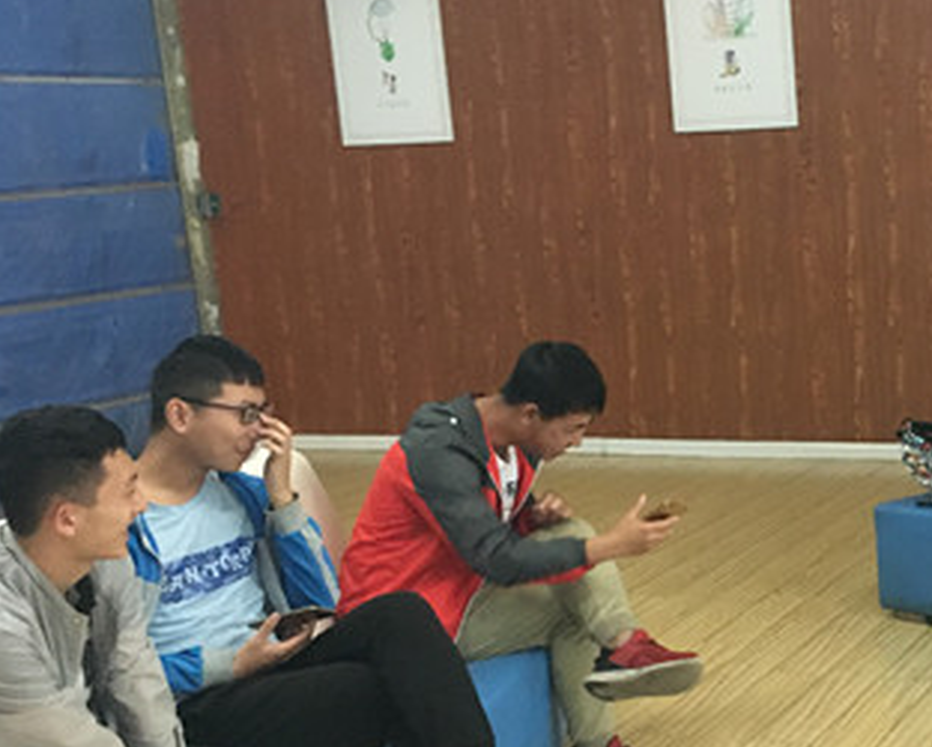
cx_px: 926
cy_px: 469
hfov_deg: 30.3
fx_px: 1601
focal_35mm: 58
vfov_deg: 26.2
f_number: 2.2
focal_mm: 4.15
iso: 250
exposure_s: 1/17
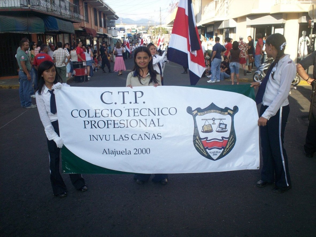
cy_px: 118
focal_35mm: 36
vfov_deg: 39.6
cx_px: 158
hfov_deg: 51.4
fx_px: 329
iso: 100
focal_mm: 6
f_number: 4.5
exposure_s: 1/197
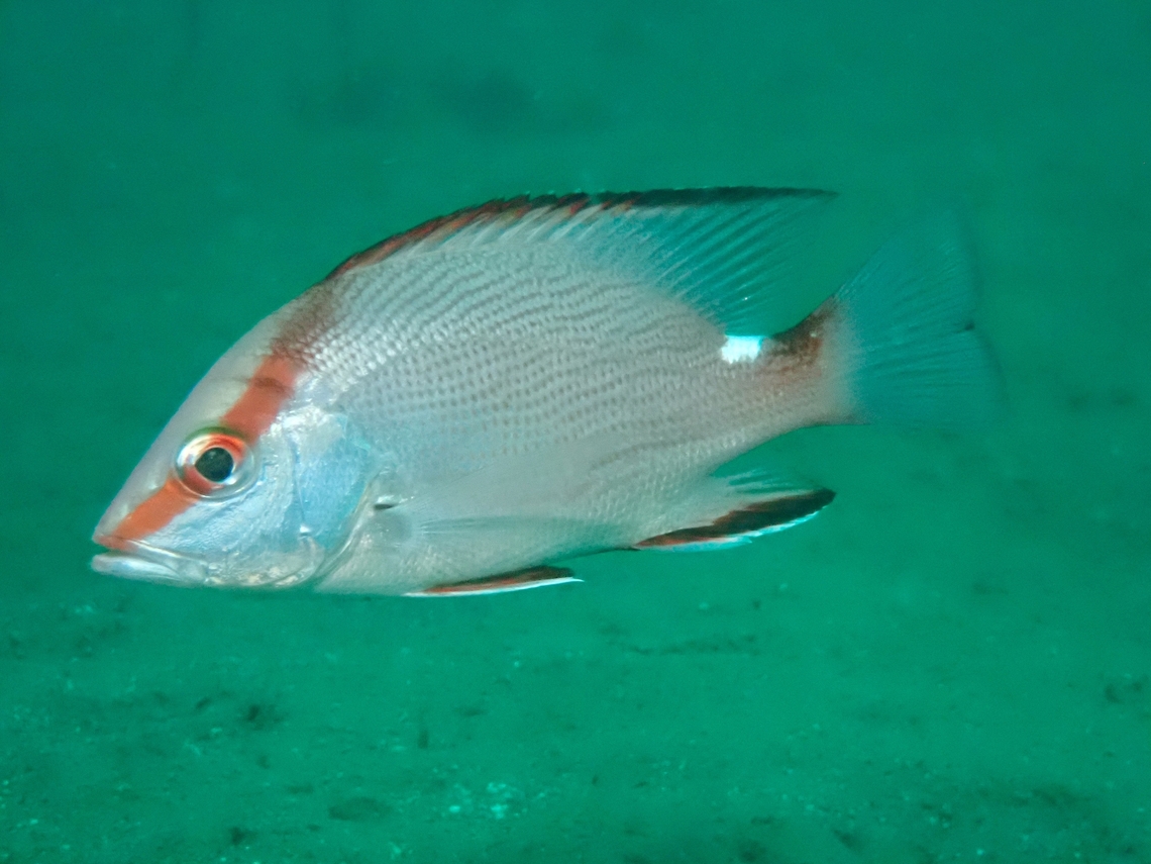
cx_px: 576
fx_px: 3325
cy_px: 432
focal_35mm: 100
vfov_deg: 14.8
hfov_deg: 19.6
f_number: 6.3
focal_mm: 18
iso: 1600
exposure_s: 1/200
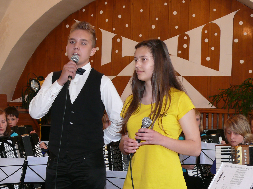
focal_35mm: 67
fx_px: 490
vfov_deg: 21.9
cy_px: 94
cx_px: 126
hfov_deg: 29.0
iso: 200
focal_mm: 10.6
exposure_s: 1/30
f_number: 3.2
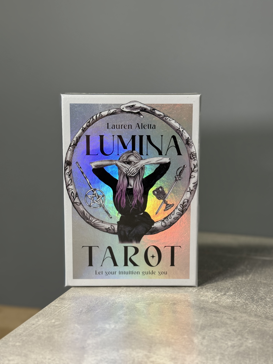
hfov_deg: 30.3
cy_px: 182
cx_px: 136
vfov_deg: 39.7
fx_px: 505
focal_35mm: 48
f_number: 1.78
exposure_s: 1/68
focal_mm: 6.76
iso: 80
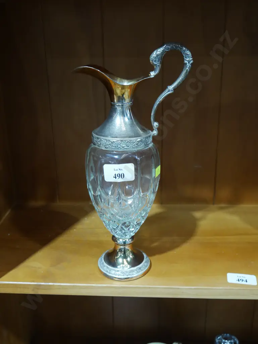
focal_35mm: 40
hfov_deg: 36.0
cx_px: 129
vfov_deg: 46.8
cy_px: 172
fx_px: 397
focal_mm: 20
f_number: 4.4
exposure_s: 1/60
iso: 1000
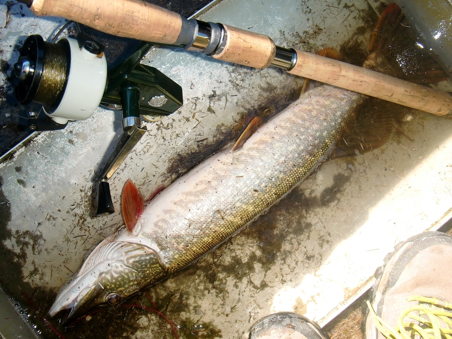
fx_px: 496
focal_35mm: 38
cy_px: 170
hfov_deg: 49.0
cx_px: 226
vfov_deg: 37.7
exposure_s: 1/125
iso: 64
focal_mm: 6.66
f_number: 3.9
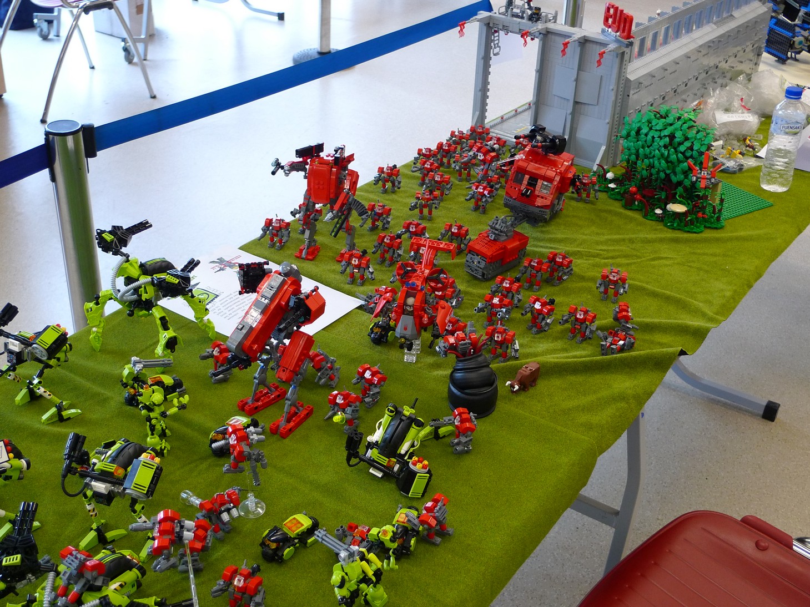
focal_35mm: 44
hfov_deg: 42.9
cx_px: 405
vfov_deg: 32.9
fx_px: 1029
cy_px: 304
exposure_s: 1/30
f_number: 2.8
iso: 200
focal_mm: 9.3
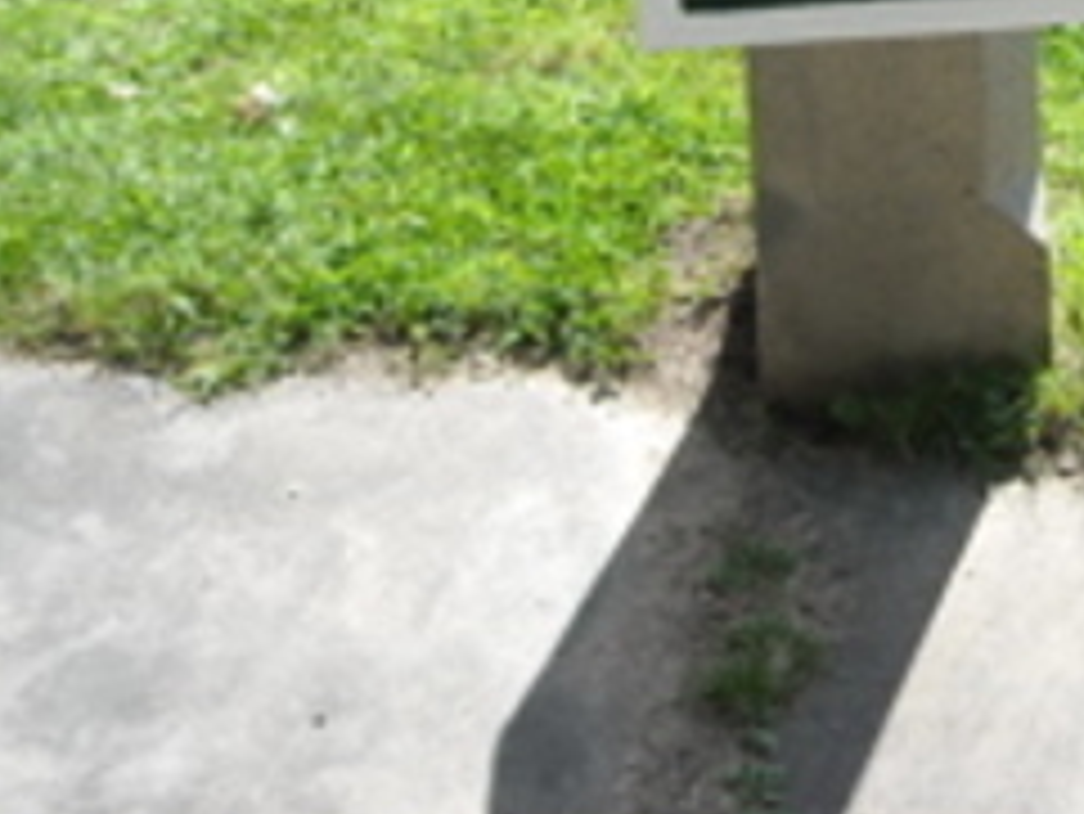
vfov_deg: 15.2
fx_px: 2914
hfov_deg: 20.2
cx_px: 1174
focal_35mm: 93
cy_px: -243
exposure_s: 1/369
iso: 64
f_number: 2.8
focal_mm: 5.7
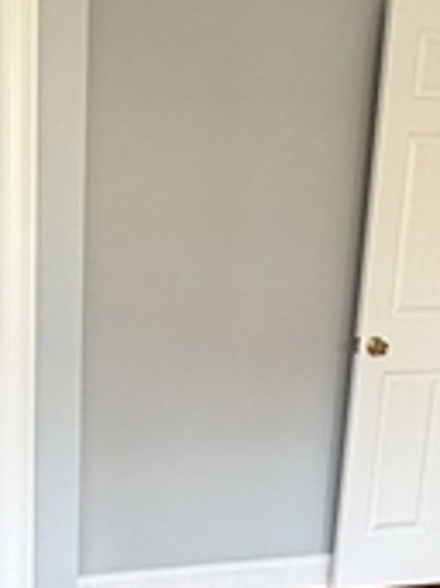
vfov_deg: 29.2
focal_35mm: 63
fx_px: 1069
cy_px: 557
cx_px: 100
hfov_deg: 23.0
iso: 160
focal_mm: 2.22
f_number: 2.2
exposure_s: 1/120
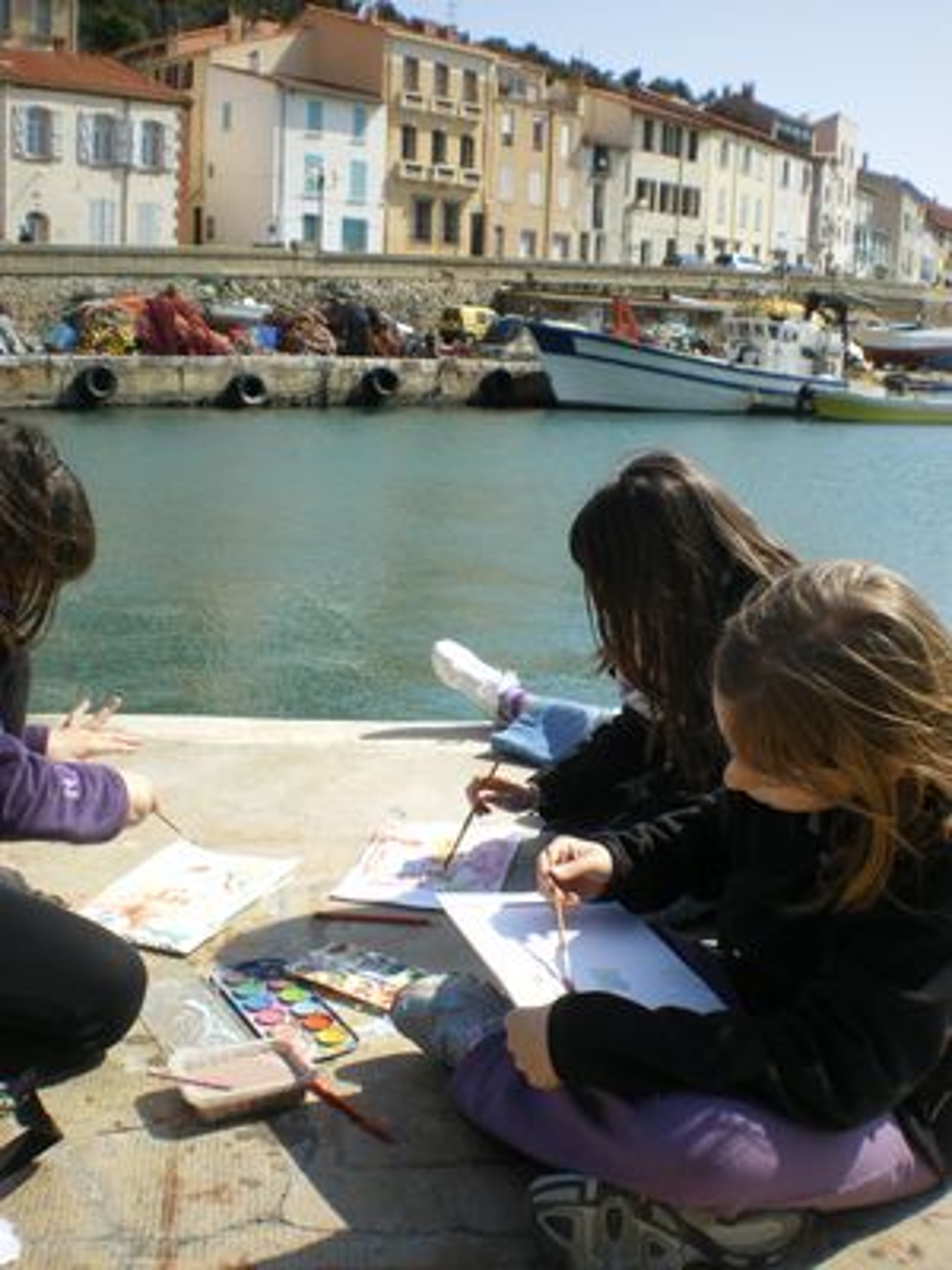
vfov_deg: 51.4
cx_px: 476
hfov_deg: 39.7
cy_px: 635
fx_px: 1320
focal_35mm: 36
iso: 50
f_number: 4.6
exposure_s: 1/320
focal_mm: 6.3
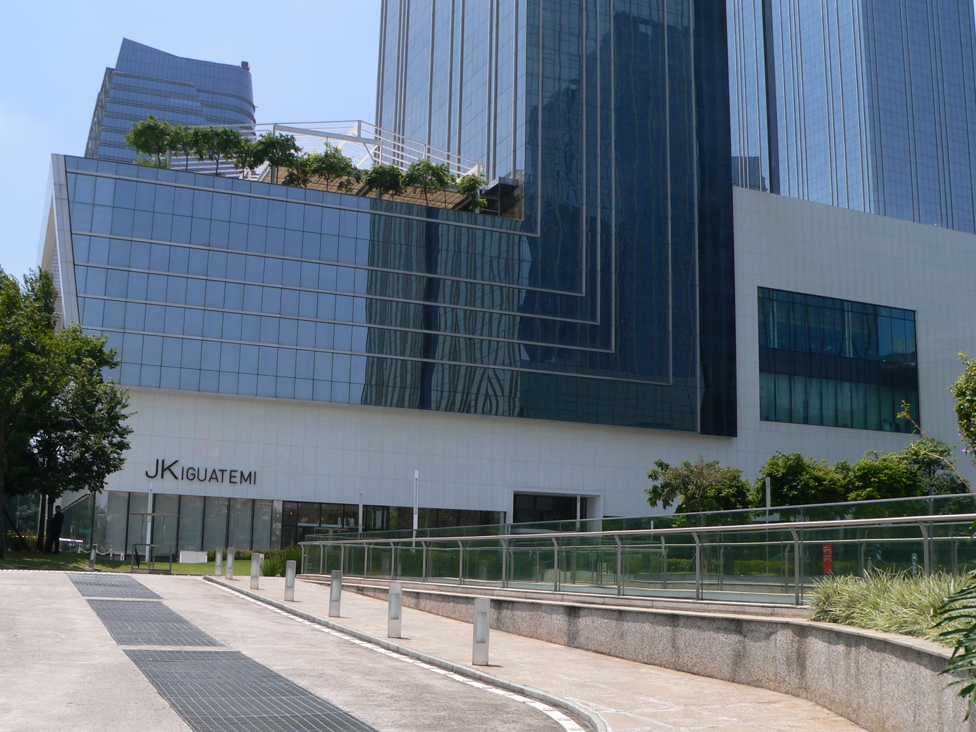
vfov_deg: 39.7
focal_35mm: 36
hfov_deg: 51.3
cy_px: 366
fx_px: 1015
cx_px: 488
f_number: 4.6
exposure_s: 1/500
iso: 80
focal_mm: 6
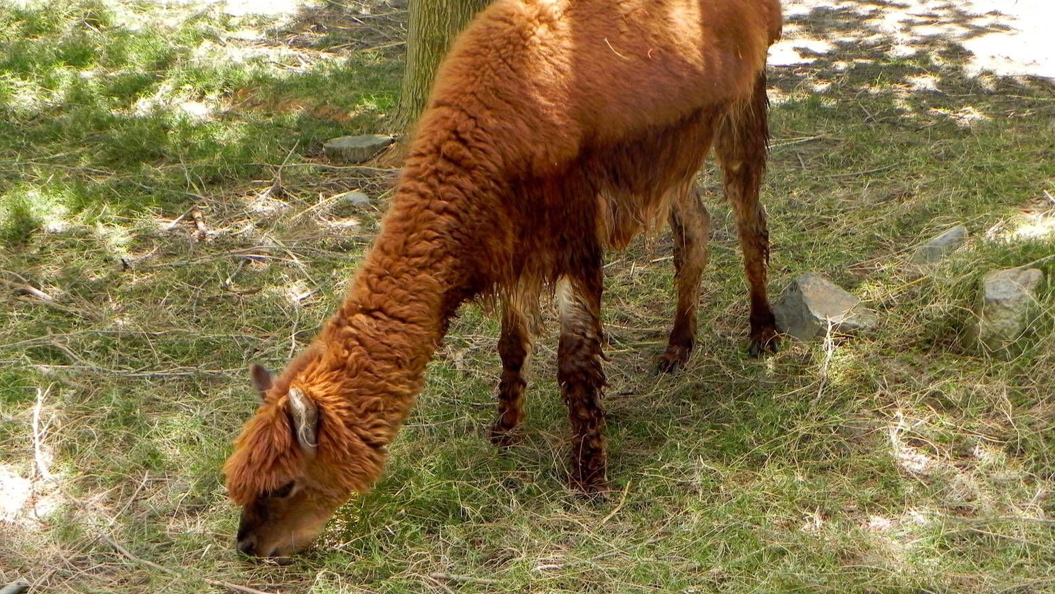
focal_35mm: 107
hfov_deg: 20.0
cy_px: 308
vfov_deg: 11.3
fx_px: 2993
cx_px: 533
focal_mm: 16.9
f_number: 4
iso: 160
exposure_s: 1/128
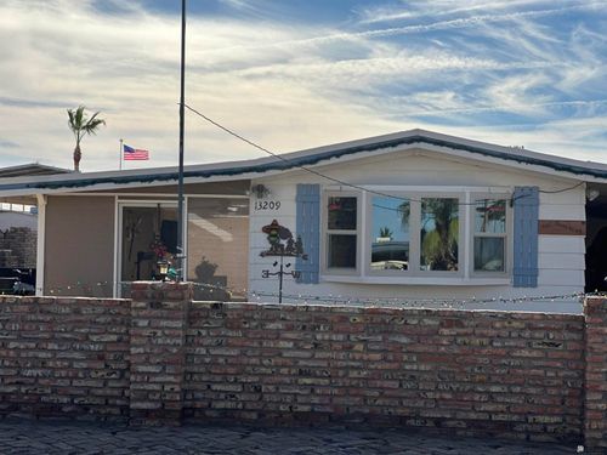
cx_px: 304
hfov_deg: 25.3
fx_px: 1350
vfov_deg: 19.1
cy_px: 228
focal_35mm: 77
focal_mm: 9
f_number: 2.8
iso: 32
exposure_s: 1/1845
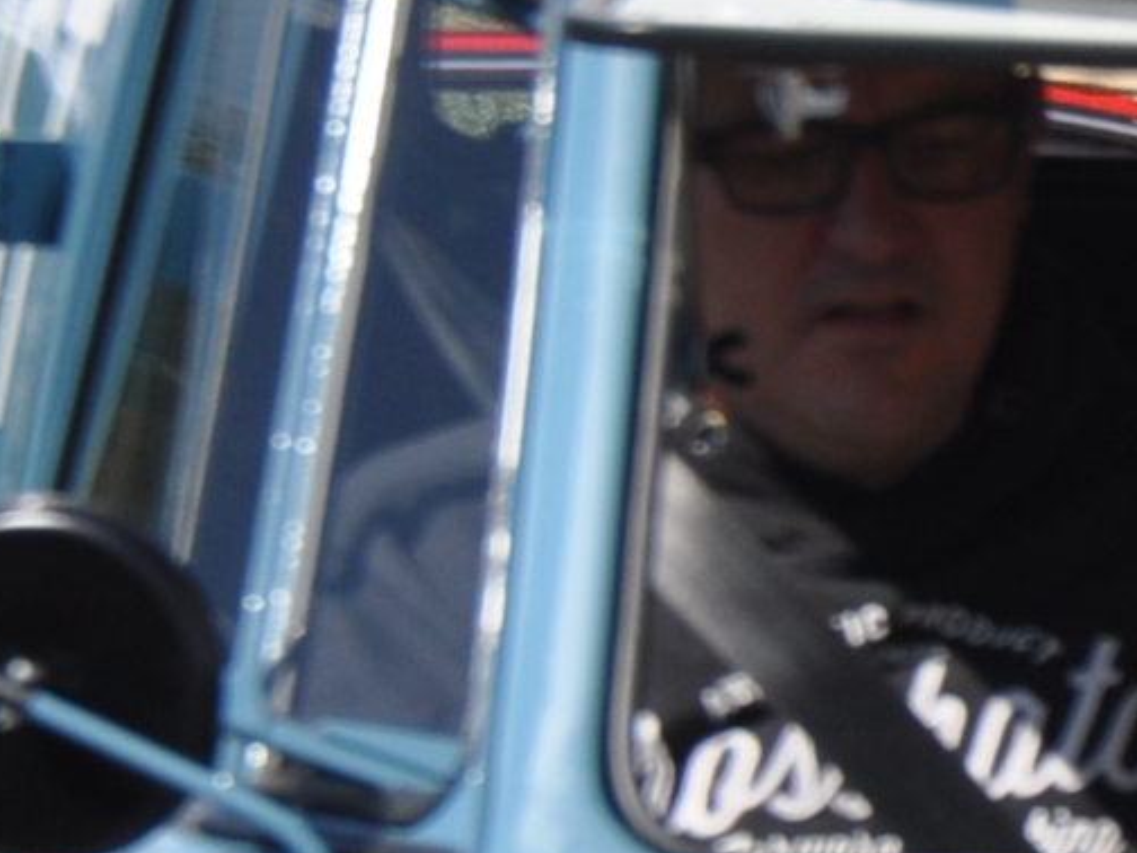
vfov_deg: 2.0
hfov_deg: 2.7
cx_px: 1879
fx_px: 24175
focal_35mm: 736
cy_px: 1377
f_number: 8
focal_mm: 80
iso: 200
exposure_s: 1/400
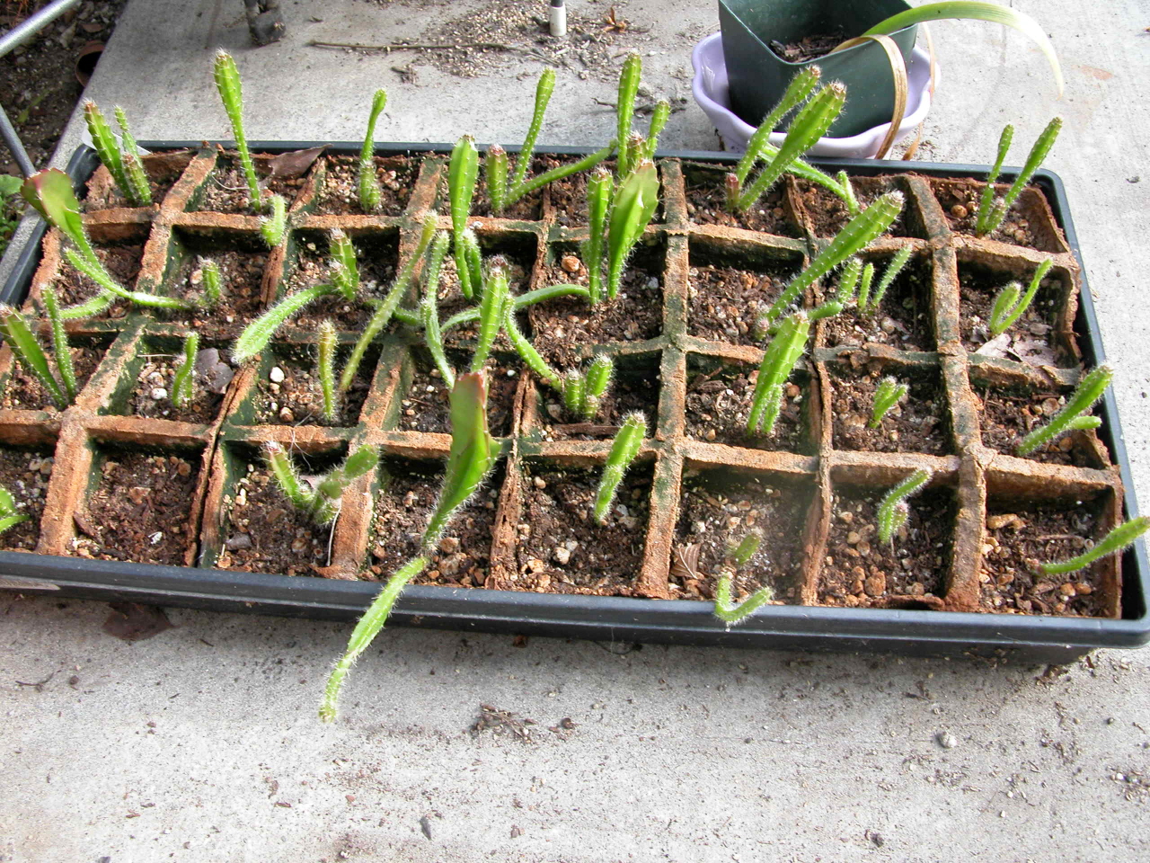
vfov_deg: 40.7
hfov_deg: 52.6
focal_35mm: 35
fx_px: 1163
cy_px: 432
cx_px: 575
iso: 100
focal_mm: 8.9
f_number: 3.2
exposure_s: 1/50.8
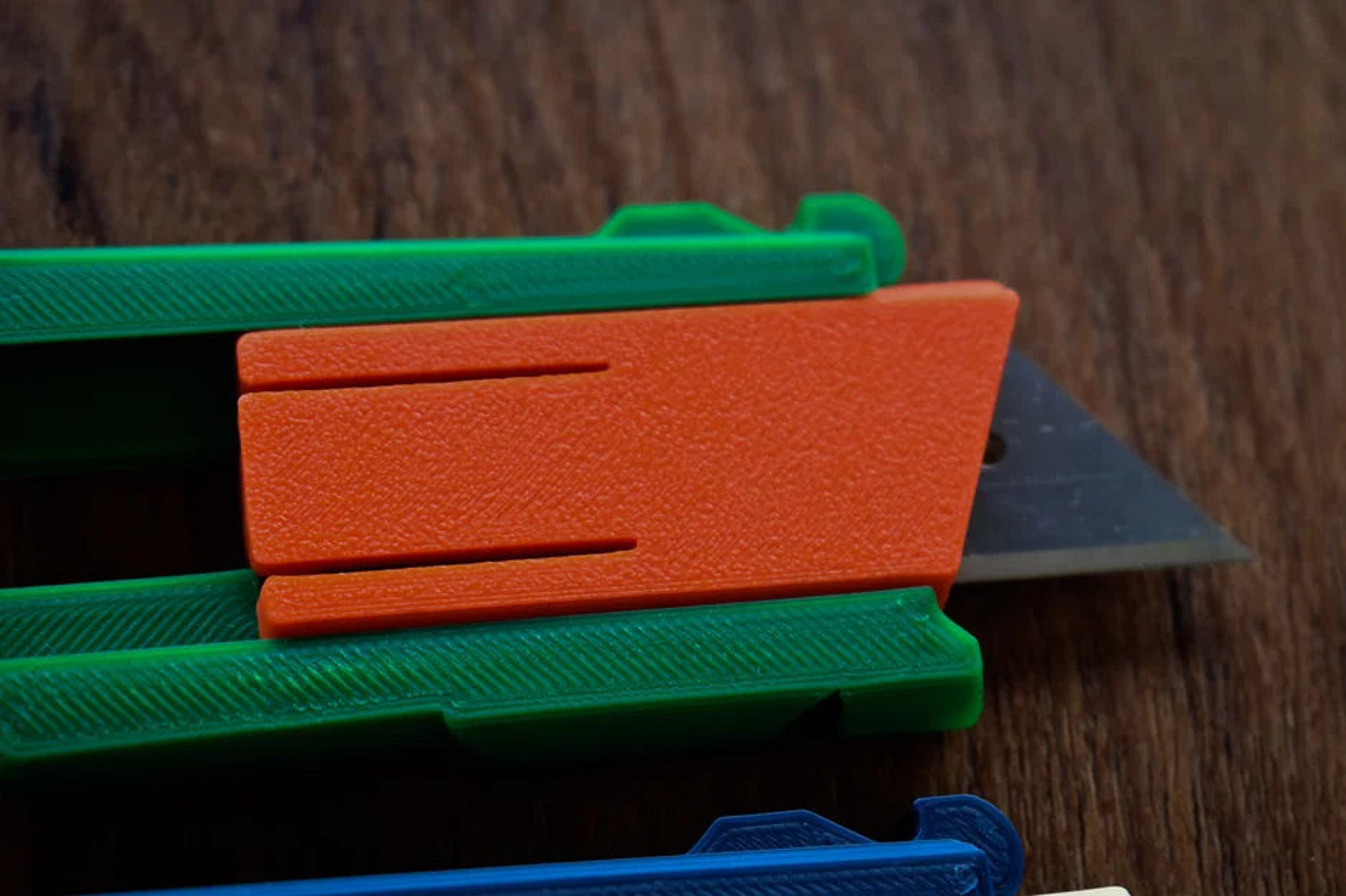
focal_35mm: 82
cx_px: 673
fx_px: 3084
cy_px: 448
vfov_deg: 16.5
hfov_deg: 24.6
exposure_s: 1/60
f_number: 5.6
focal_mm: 55
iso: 1000
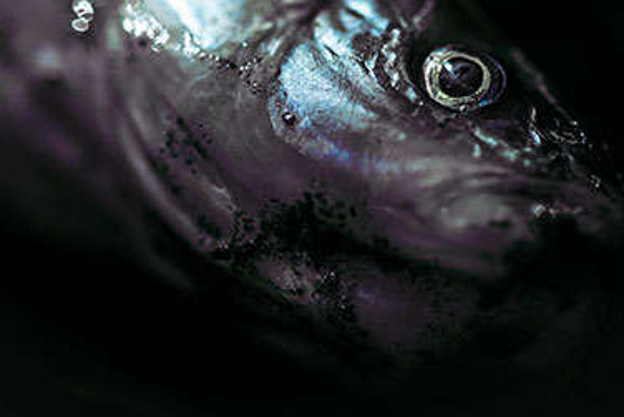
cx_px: 339
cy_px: 208
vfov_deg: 4.9
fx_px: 4838
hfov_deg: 7.4
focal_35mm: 279
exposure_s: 1/250
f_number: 8
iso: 125
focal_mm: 210
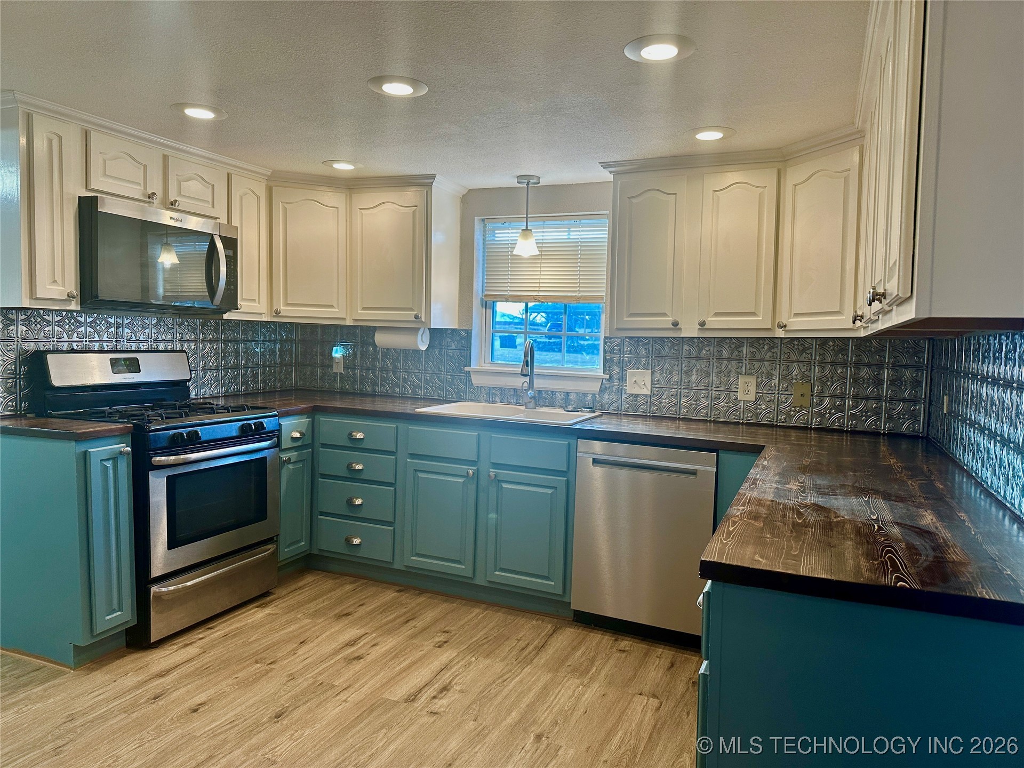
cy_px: 384
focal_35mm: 24
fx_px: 710
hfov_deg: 71.6
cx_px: 512
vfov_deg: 56.8
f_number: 1.78
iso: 125
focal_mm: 6.86
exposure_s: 1/60
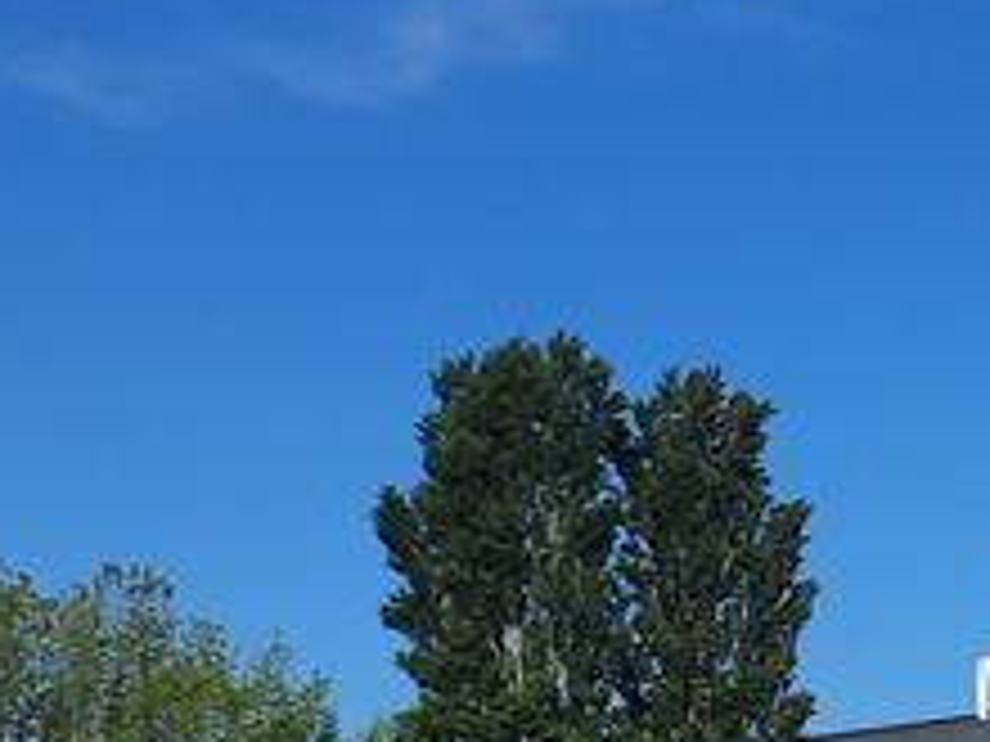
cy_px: 913
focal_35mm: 109
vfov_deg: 13.2
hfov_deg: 15.1
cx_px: 1890
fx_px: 3117
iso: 32
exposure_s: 1/1704
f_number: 2
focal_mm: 4.6
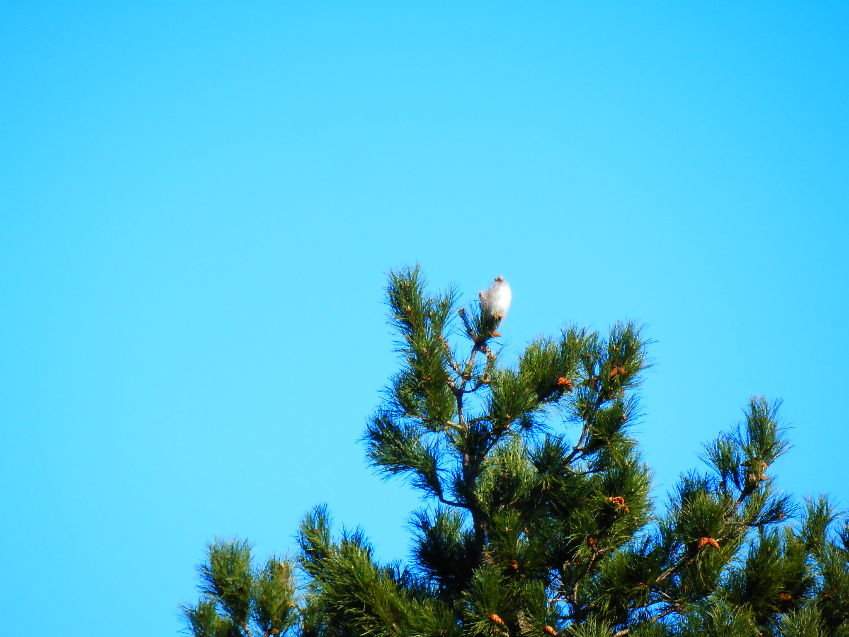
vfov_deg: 2.5
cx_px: 424
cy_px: 318
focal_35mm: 600
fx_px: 14716
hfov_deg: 3.3
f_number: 6.9
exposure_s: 1/250
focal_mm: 108
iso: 100
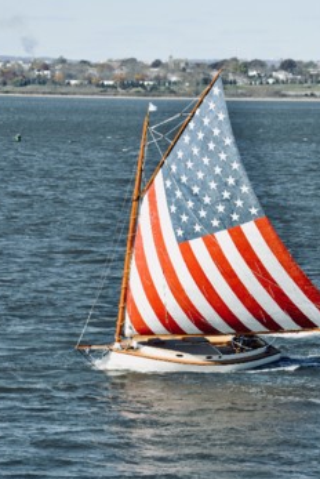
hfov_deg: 5.5
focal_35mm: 251
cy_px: 304
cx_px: 189
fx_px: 3340
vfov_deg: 8.2
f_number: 8
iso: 100
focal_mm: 116
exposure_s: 1/250
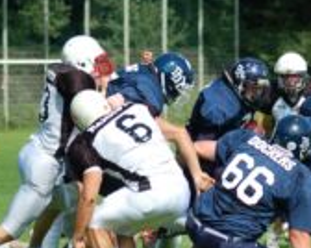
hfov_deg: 5.1
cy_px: 115
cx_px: 230
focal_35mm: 379
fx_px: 3484
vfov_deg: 4.1
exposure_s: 1/1000
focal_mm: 100
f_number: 4.2
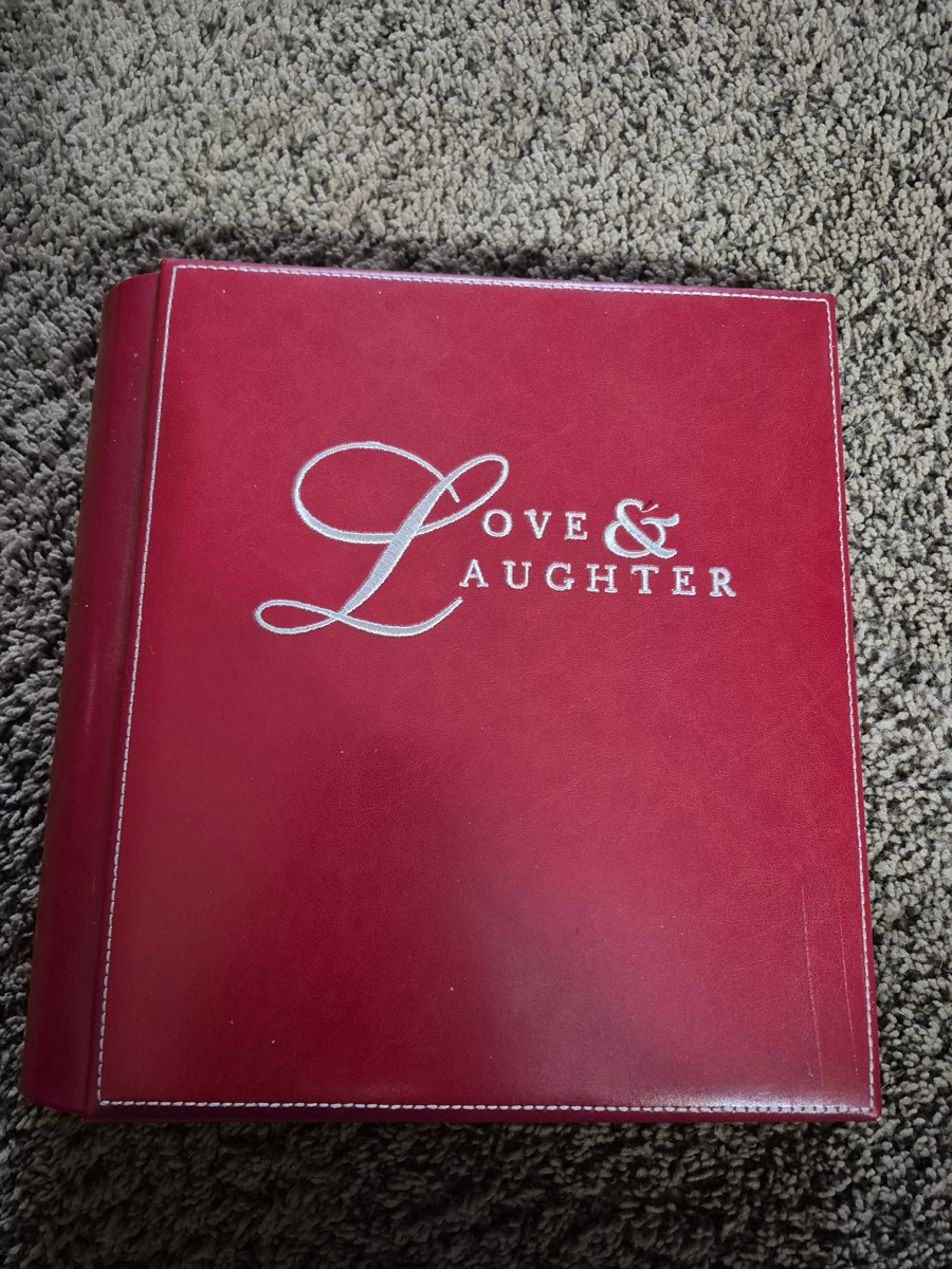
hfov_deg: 58.9
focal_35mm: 23
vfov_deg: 73.9
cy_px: 634
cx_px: 476
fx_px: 843
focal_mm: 5.4
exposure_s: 1/40
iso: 1250
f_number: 1.8
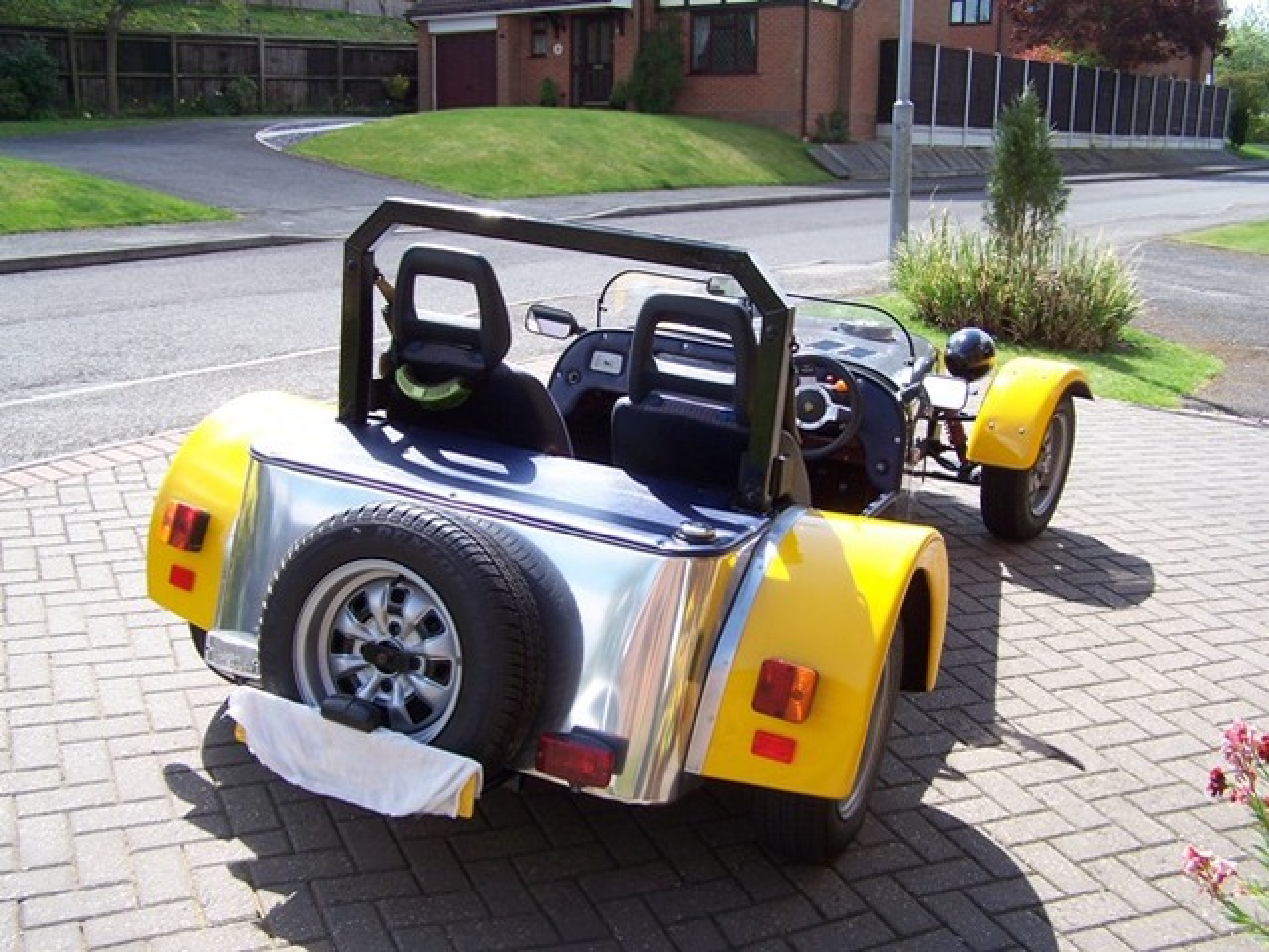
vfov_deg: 37.7
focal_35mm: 38
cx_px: 634
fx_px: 1393
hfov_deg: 49.0
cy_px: 476
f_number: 2.8
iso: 80
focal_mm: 6.3
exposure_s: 1/500
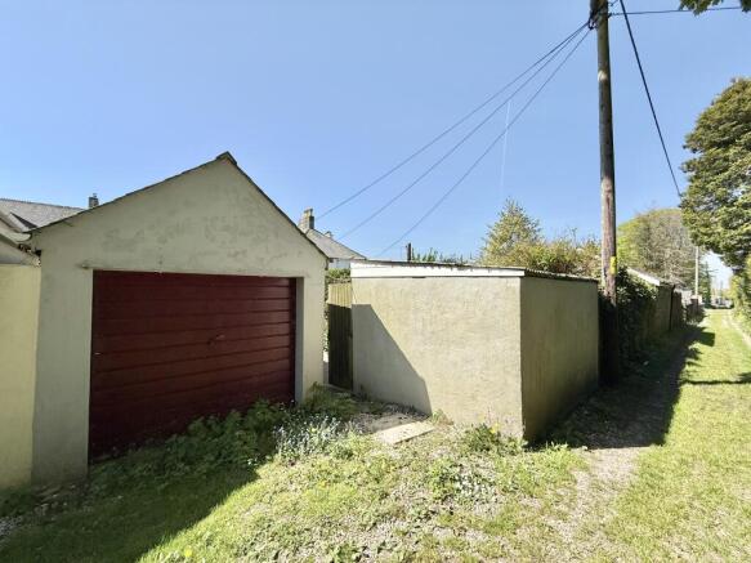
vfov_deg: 85.7
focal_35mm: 14
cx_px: 376
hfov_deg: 102.1
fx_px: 304
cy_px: 282
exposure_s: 1/3125
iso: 50
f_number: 2.2
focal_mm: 2.22
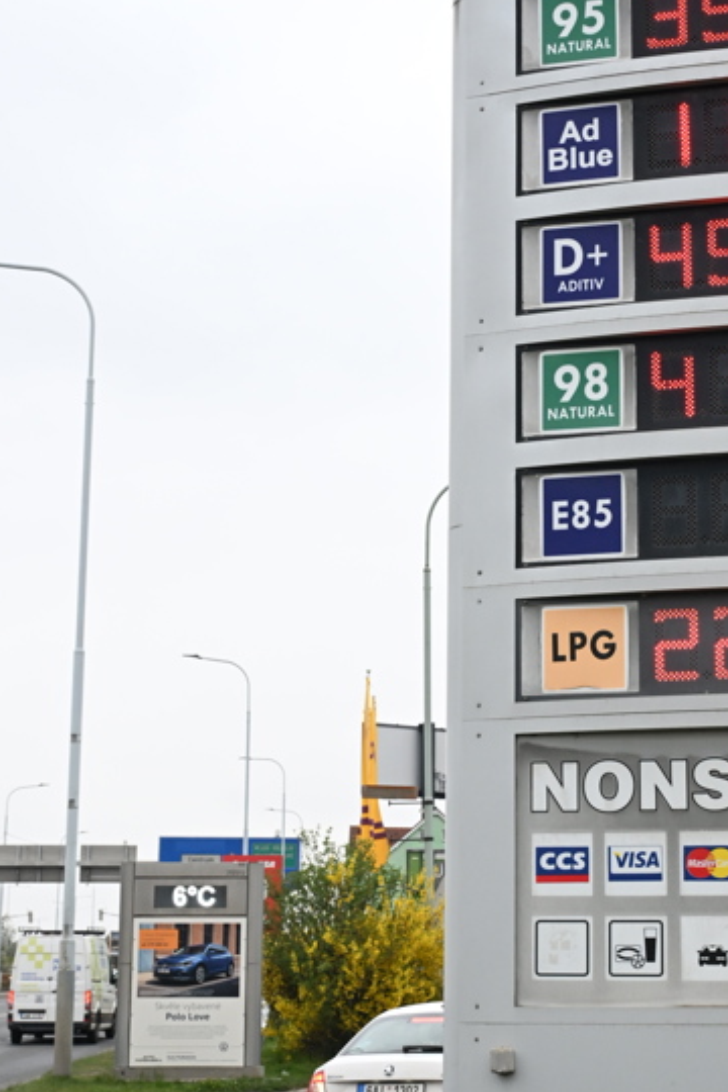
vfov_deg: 29.2
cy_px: 484
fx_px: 2093
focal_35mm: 69
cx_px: 481
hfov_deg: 19.7
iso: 1250
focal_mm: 36
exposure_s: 1/400
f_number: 5.6
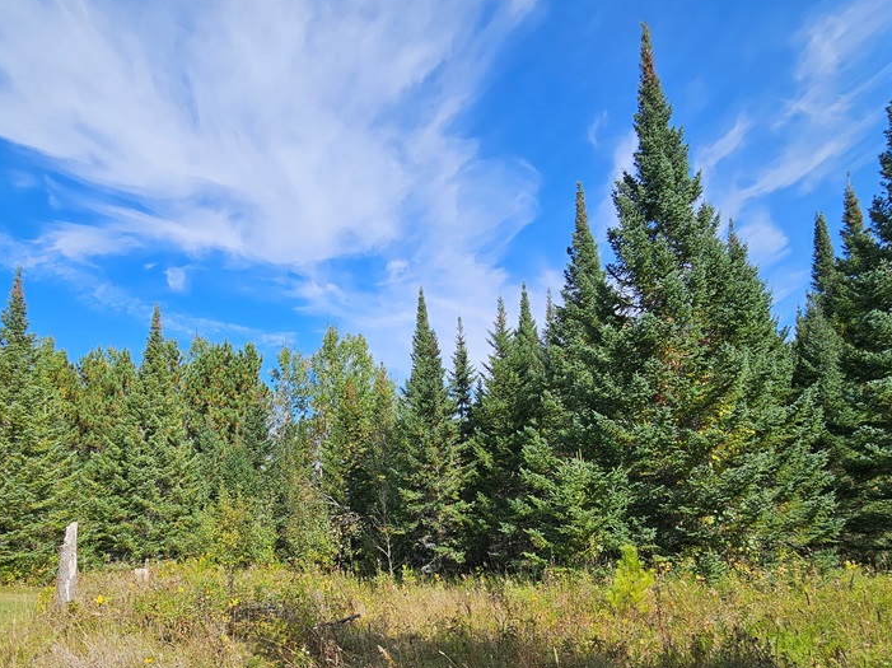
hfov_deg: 84.5
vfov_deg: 65.9
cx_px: 403
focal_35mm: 19
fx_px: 489
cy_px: 470
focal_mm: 2.2
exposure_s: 1/1994
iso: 50
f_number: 2.2
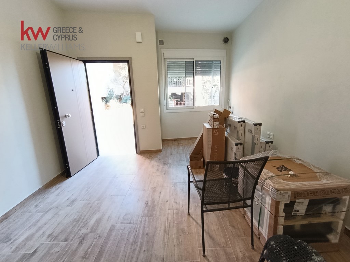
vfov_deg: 81.7
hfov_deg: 98.2
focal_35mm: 15
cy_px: 131
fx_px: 152
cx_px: 175
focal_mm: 1.65
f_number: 2.2
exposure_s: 1/33.3
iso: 346
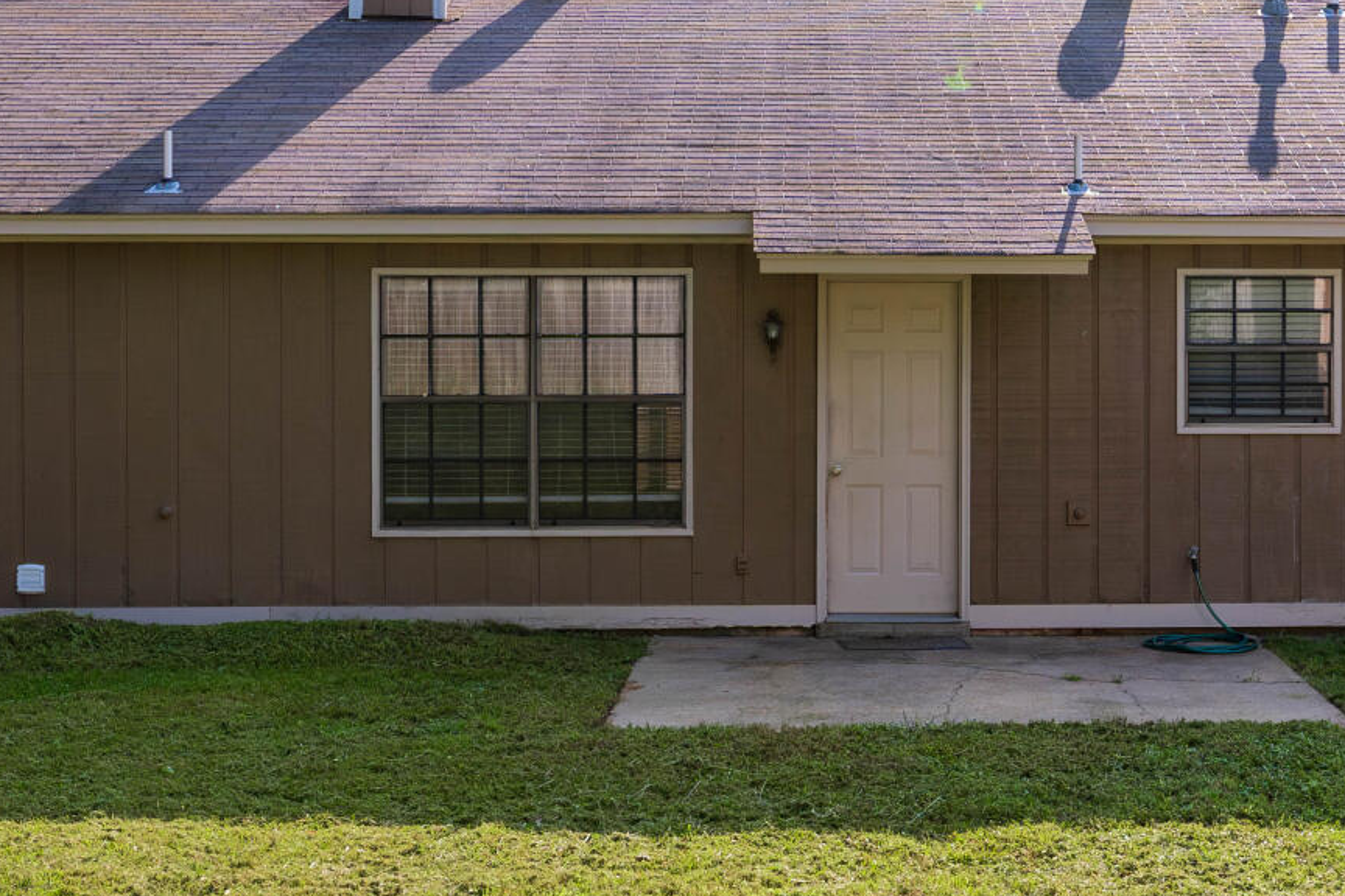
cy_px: 395
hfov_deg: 30.3
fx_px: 2466
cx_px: 872
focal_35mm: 66
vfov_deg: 20.6
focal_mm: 19
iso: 200
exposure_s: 1/640
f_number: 5.6
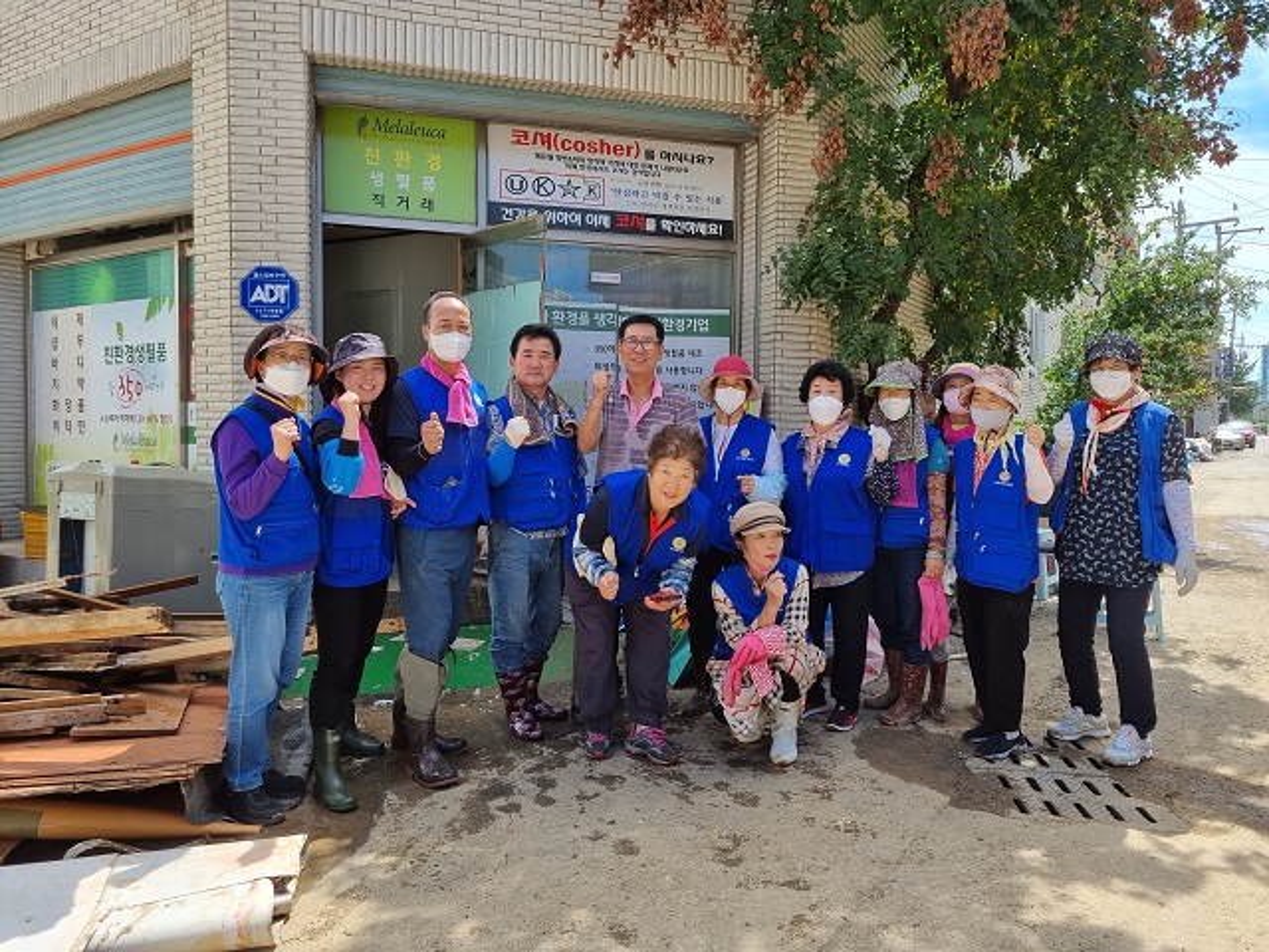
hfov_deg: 67.3
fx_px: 953
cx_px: 634
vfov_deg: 53.1
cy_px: 476
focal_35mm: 26
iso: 50
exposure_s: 1/1368
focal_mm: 5.4
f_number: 1.8
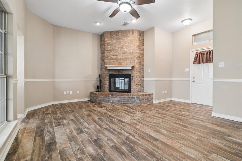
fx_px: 111
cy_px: 80
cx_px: 121
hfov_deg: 95.0
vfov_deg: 72.0
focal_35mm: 16
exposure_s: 1/3.33
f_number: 9
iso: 250
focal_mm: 11
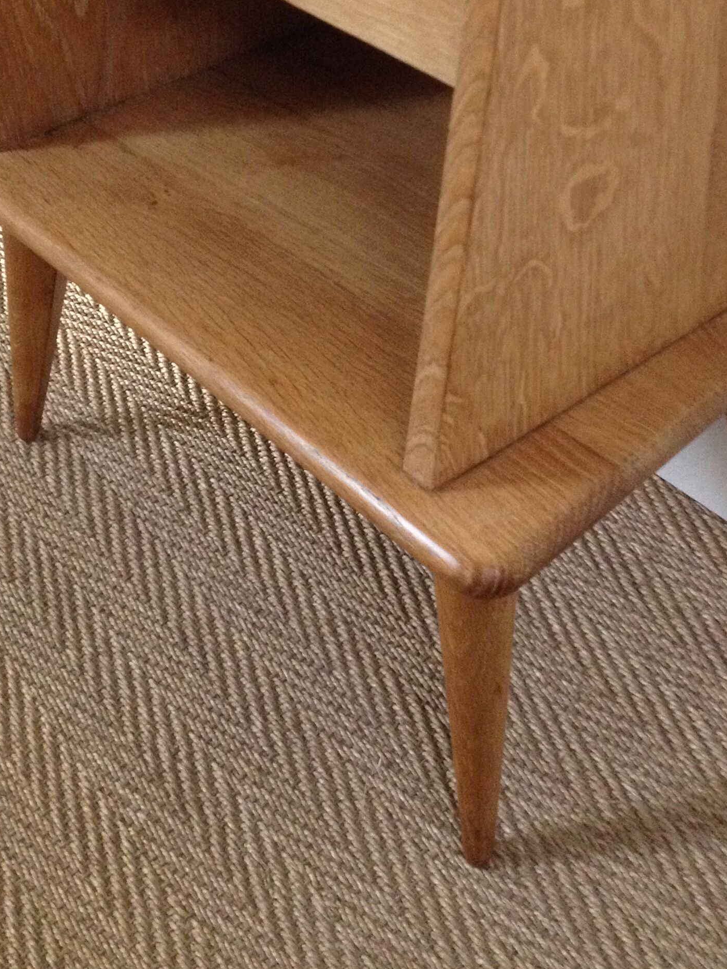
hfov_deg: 24.0
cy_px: 230
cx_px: 412
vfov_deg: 31.1
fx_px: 1708
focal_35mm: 61
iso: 320
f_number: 2.4
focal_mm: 4.28
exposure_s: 1/20
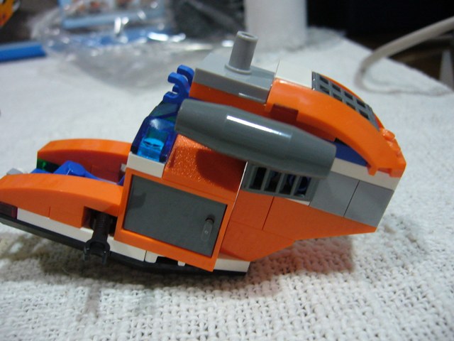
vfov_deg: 40.7
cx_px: 227
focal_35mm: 35
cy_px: 170
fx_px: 459
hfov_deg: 52.6
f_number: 2.8
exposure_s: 1/8
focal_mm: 5.8
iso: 200
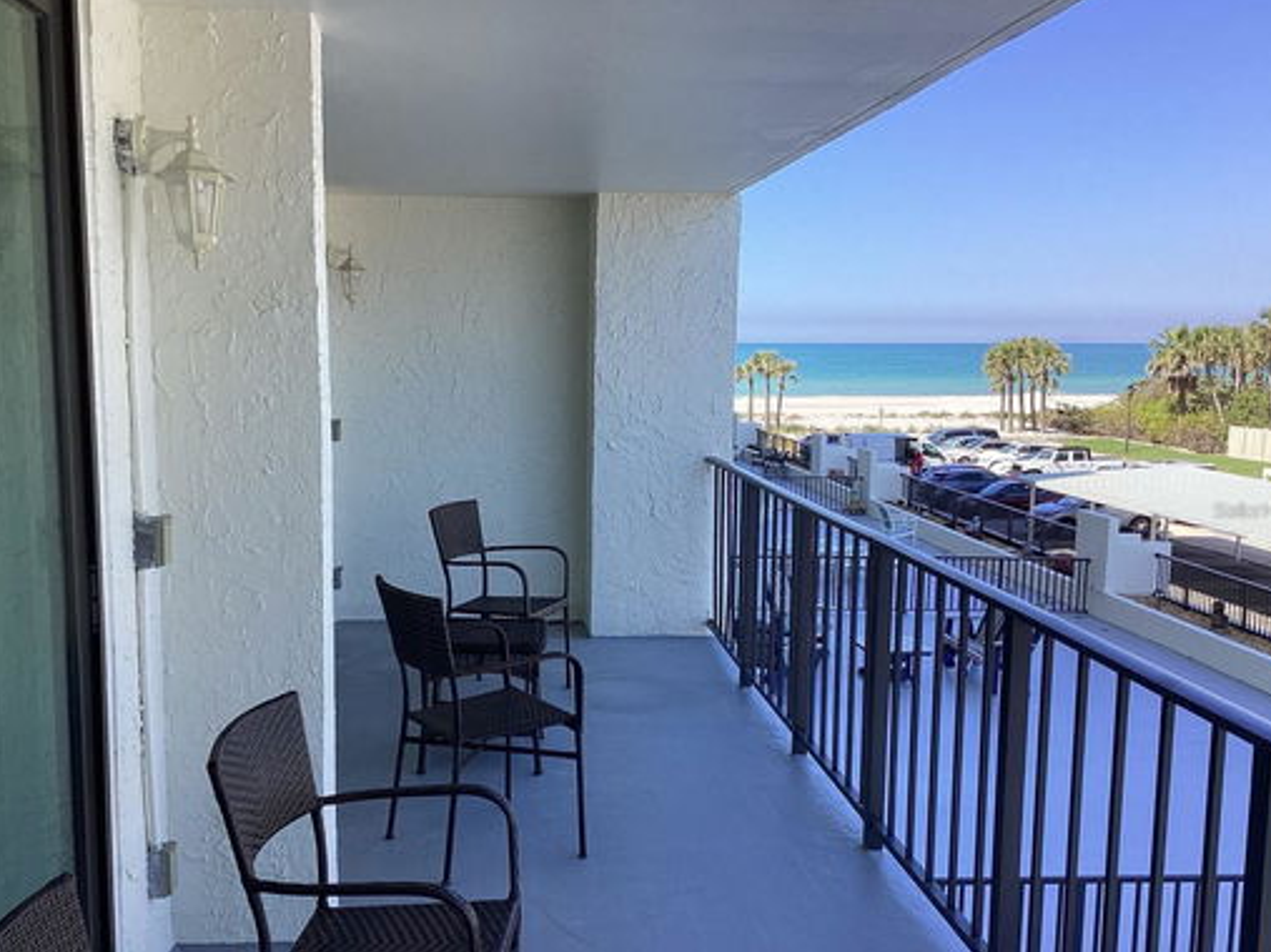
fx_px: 1285
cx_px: 582
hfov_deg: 52.6
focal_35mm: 35
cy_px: 510
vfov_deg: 40.7
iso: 25
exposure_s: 1/482
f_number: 2.4
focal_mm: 3.3
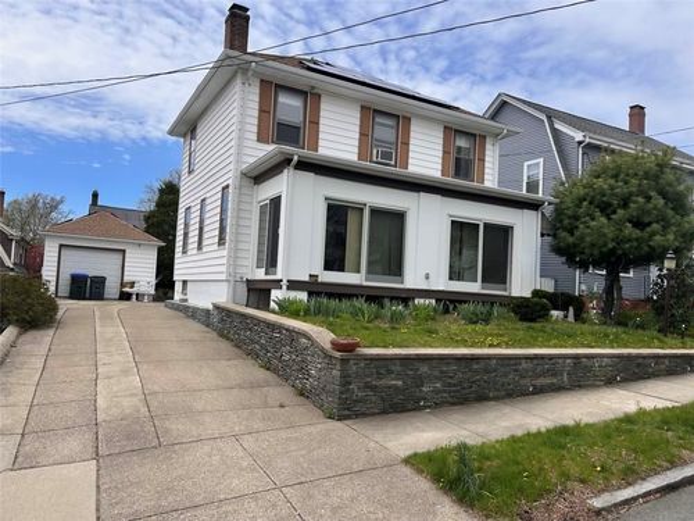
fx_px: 521
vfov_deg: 53.1
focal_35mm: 26
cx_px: 347
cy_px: 260
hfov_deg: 67.3
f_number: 1.5
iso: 50
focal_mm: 5.7
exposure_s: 1/3968
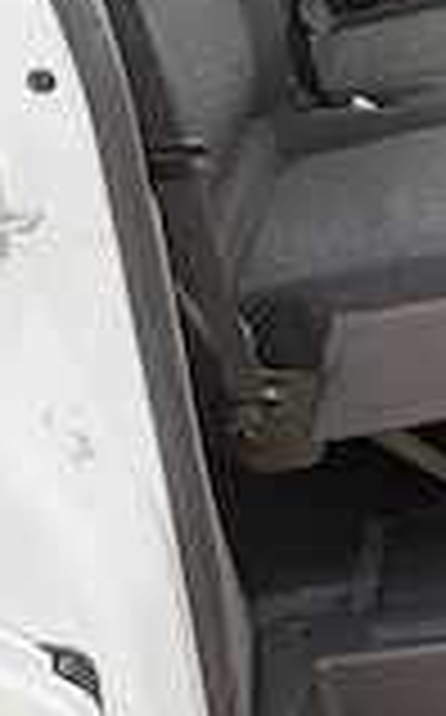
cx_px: 626
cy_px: 41
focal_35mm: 64
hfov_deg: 18.4
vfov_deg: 30.3
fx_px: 1248
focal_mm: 6.76
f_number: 1.78
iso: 100
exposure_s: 1/683
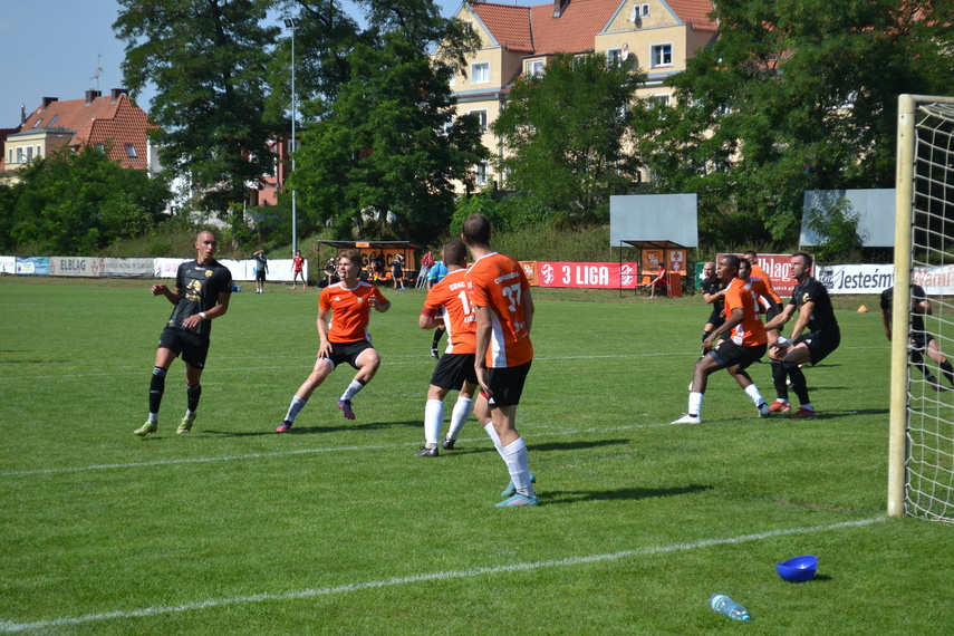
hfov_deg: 24.6
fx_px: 2186
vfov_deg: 16.6
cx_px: 477
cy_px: 318
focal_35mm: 82
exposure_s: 1/1600
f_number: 6.3
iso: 400
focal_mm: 55
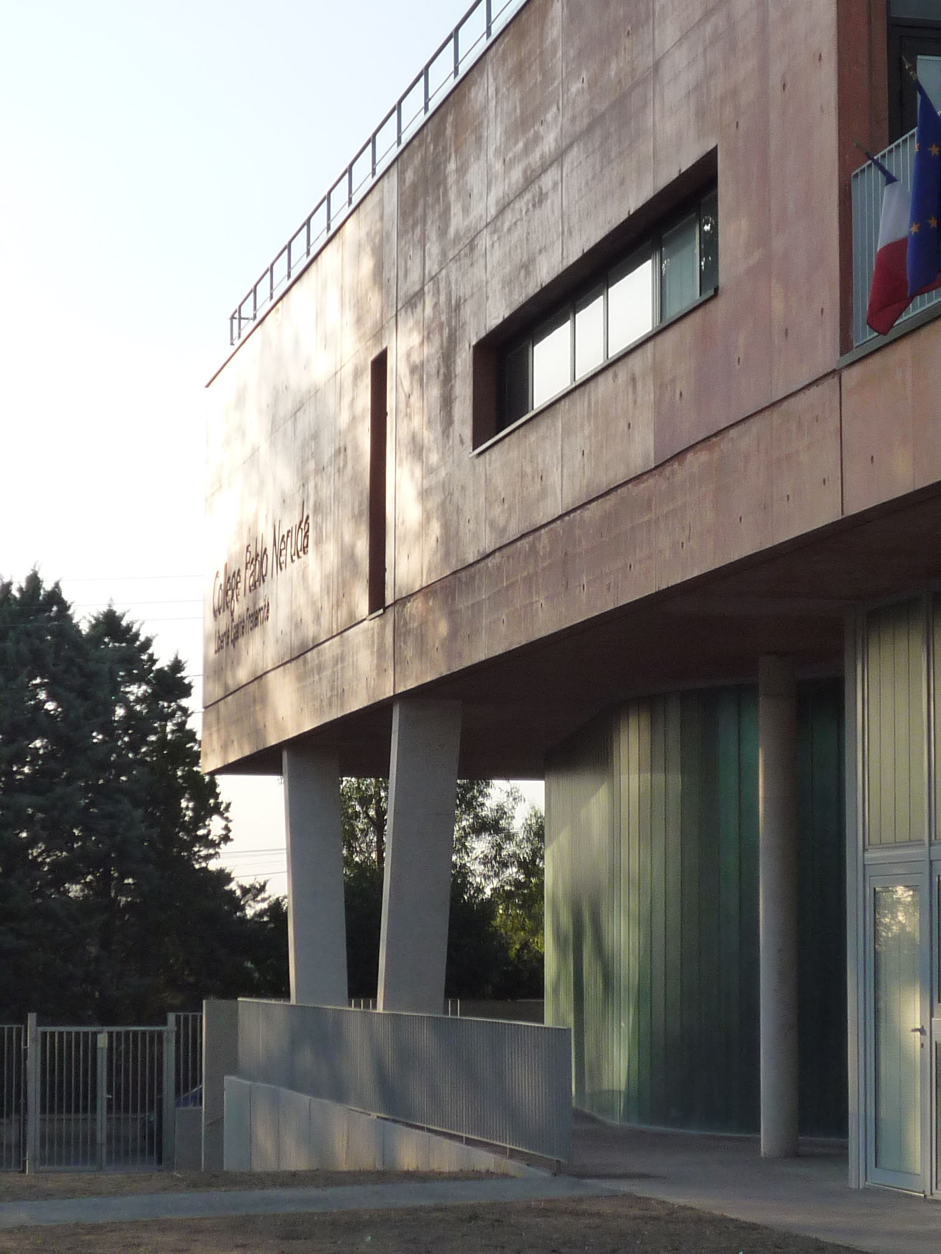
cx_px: 470
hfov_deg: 16.4
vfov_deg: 21.8
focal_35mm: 90
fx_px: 3262
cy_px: 627
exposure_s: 1/500
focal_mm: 8.8
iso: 160
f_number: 4.3
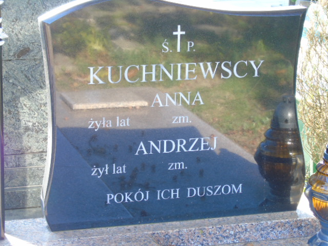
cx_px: 164
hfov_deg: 18.2
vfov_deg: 13.7
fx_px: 1023
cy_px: 123
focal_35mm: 108
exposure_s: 1/40
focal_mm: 19
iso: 200
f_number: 4.4
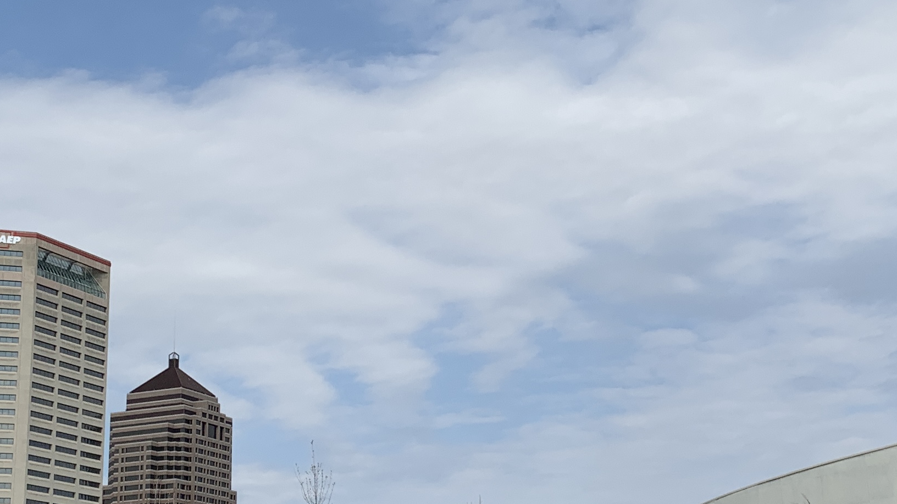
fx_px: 1665
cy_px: 270
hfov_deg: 30.2
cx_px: 434
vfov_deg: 17.2
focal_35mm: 70
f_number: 1.8
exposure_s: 1/3788
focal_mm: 4.25
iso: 25
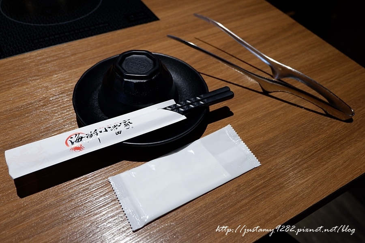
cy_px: 122
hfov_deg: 63.7
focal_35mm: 29
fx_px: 294
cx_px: 182
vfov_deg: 45.0
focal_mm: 19.2
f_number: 3.8
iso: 400
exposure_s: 1/40
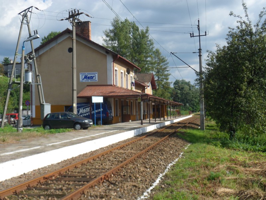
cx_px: 133
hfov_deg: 36.8
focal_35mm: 52
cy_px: 100
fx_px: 400
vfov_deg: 28.0
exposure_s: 1/500
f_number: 4.3
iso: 80
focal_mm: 8.1
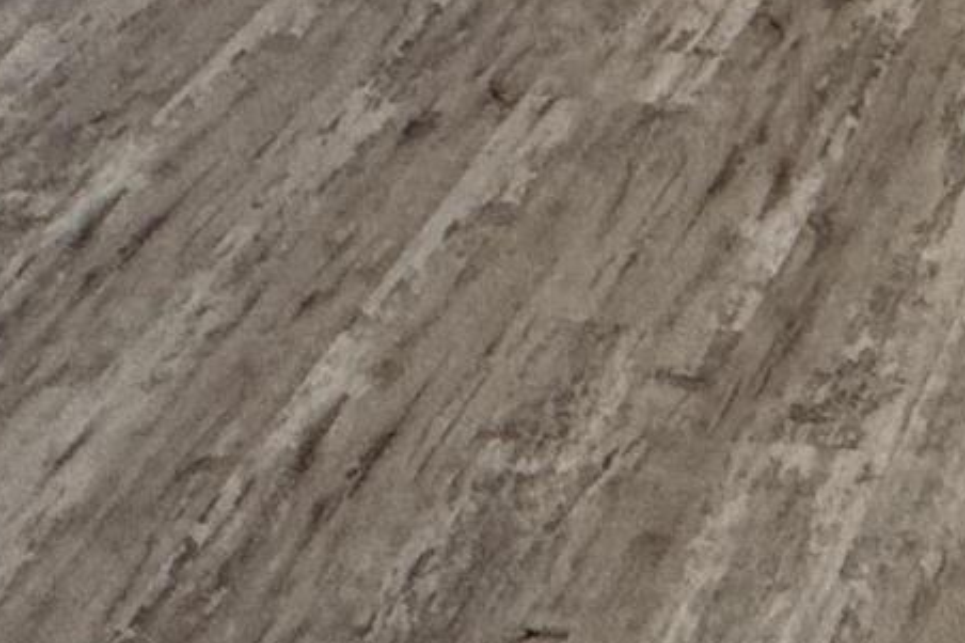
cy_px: -675
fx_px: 2653
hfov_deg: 18.1
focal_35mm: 99
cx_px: 1507
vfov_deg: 12.1
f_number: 2.2
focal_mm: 2.22
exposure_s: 1/60
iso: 160
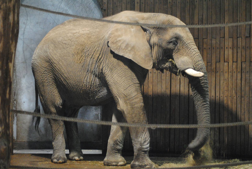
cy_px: 84
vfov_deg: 13.1
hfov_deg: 19.4
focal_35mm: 105
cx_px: 126
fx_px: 736
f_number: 4
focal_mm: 70
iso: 1600
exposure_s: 1/15
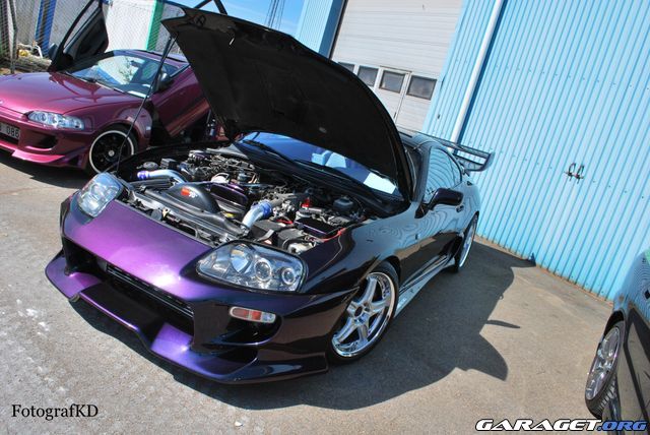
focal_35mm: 27
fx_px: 488
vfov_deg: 48.0
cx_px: 325
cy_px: 218
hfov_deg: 67.3
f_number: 9
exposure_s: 1/320
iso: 100
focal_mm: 18
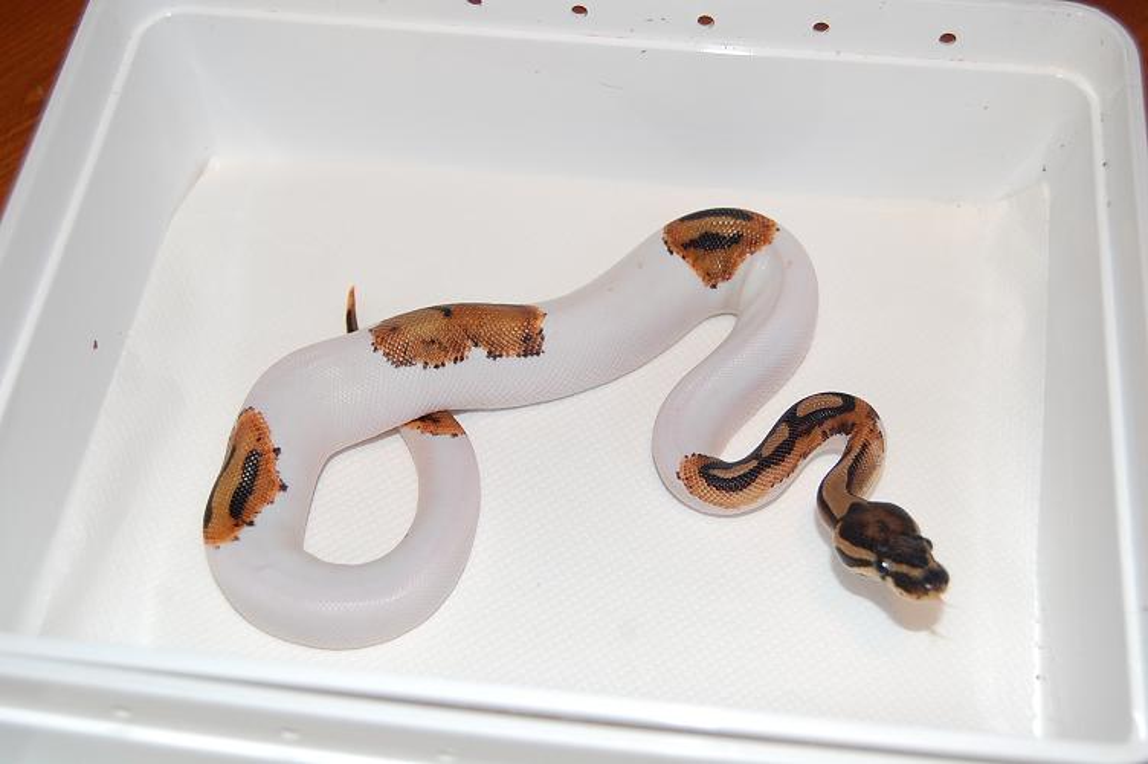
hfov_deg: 38.9
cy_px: 382
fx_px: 1625
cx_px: 574
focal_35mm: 51
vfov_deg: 26.4
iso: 400
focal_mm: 34
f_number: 4.5
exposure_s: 1/60
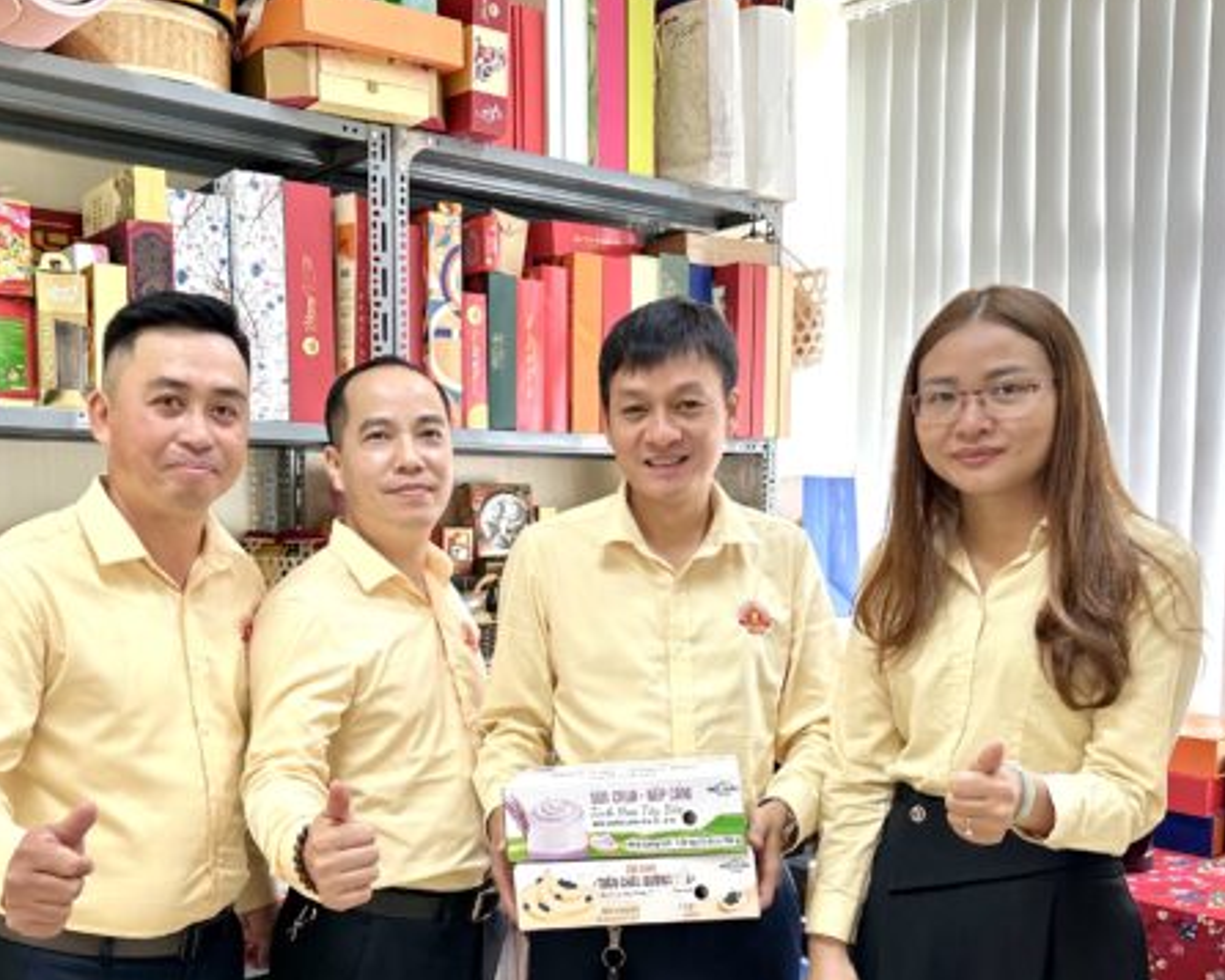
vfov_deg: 41.9
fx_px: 1269
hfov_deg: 51.4
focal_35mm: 35
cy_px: 623
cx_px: 531
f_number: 1.78
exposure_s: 1/50
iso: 125
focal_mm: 6.86
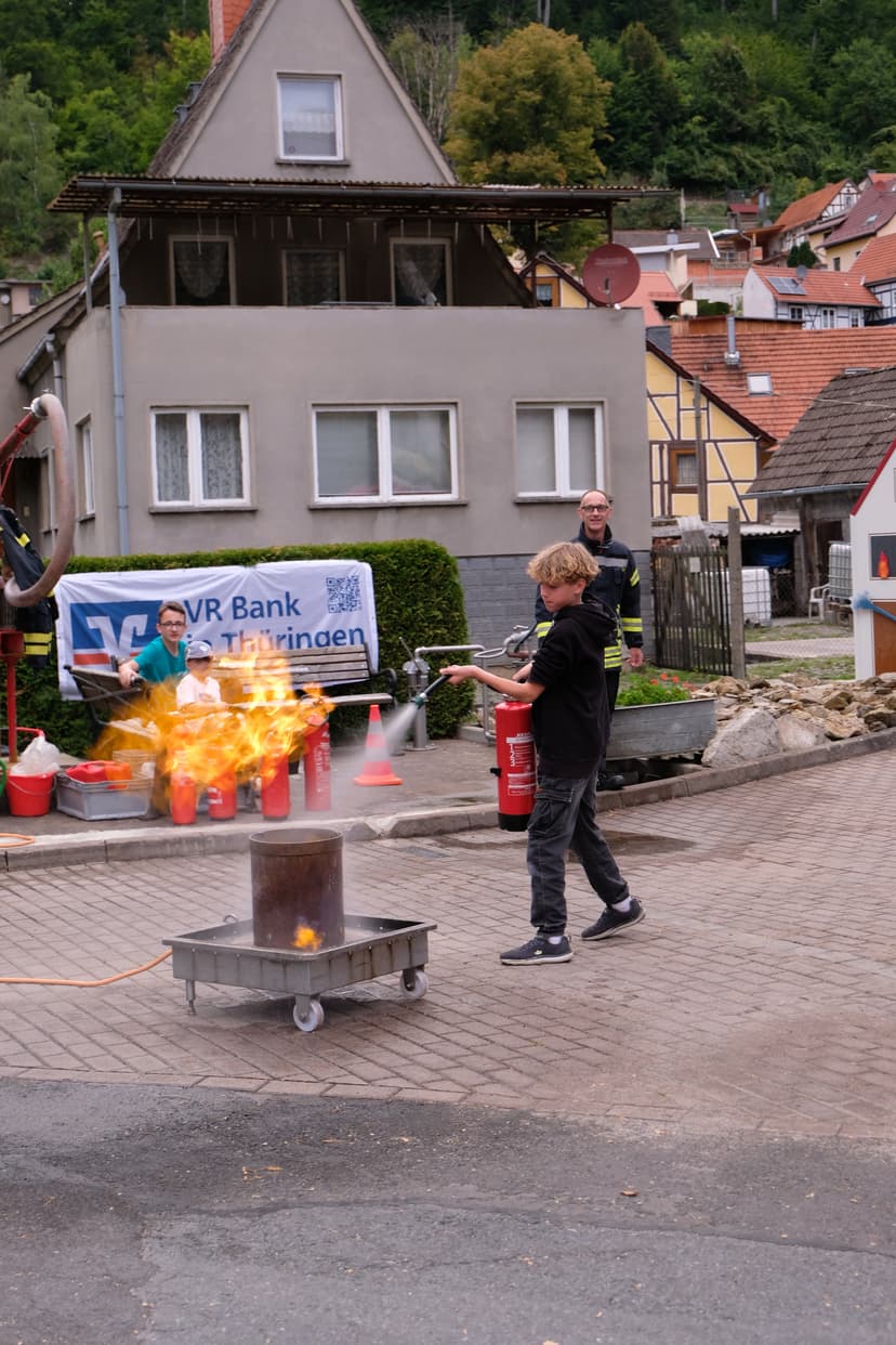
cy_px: 672
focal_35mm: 51
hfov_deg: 26.5
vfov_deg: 38.9
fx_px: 1904
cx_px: 448
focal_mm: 34
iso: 800
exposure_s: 1/52
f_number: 5
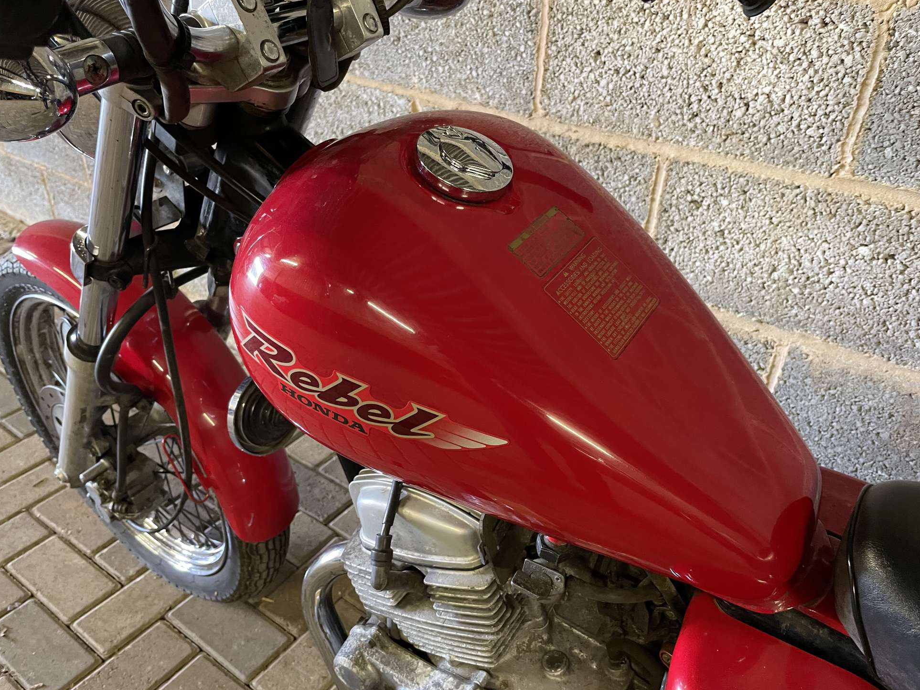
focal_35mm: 27
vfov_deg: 51.3
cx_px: 466
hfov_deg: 65.3
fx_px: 717
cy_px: 348
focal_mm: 4.2
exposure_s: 1/33
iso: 400
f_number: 1.6
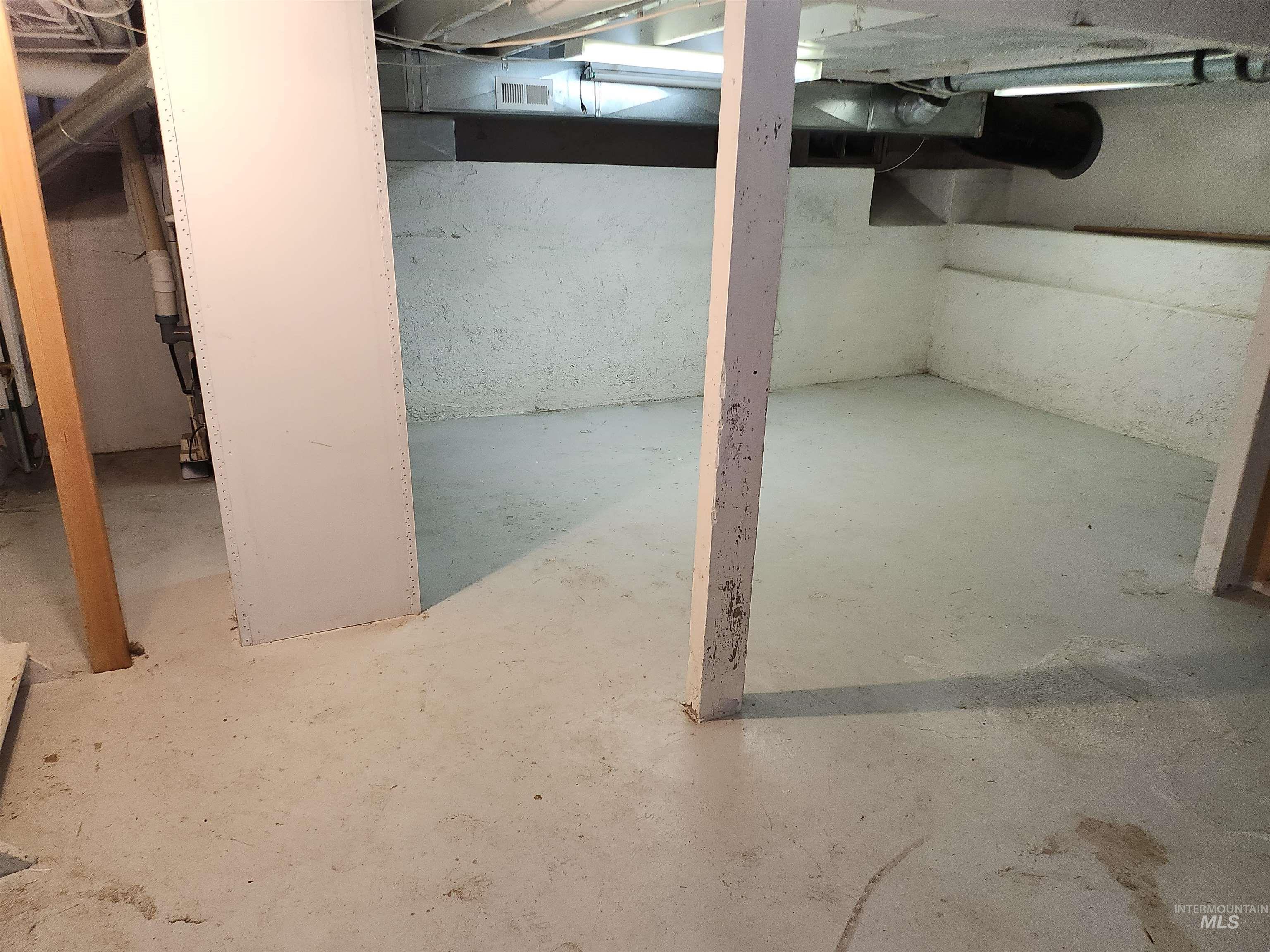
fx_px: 881
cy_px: 476
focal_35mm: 24
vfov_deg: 56.8
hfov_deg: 71.6
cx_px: 635
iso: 100
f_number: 1.8
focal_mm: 5
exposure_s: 1/40
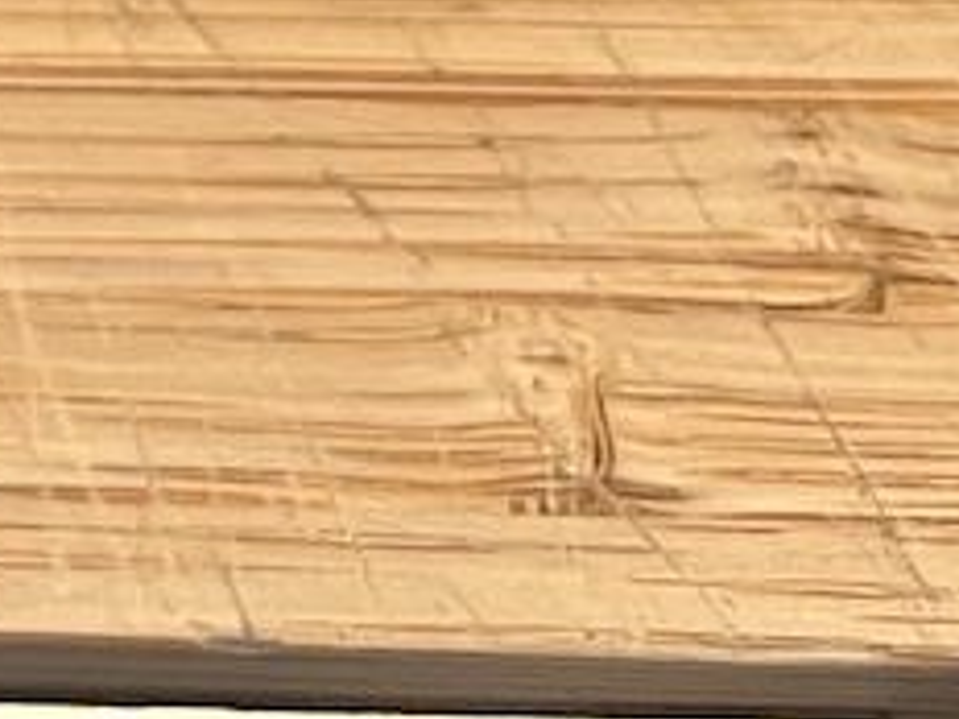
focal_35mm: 179
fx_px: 4959
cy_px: -1727
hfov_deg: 9.7
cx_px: -1385
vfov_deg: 7.1
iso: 80
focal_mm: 5.7
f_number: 1.5
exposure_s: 1/50
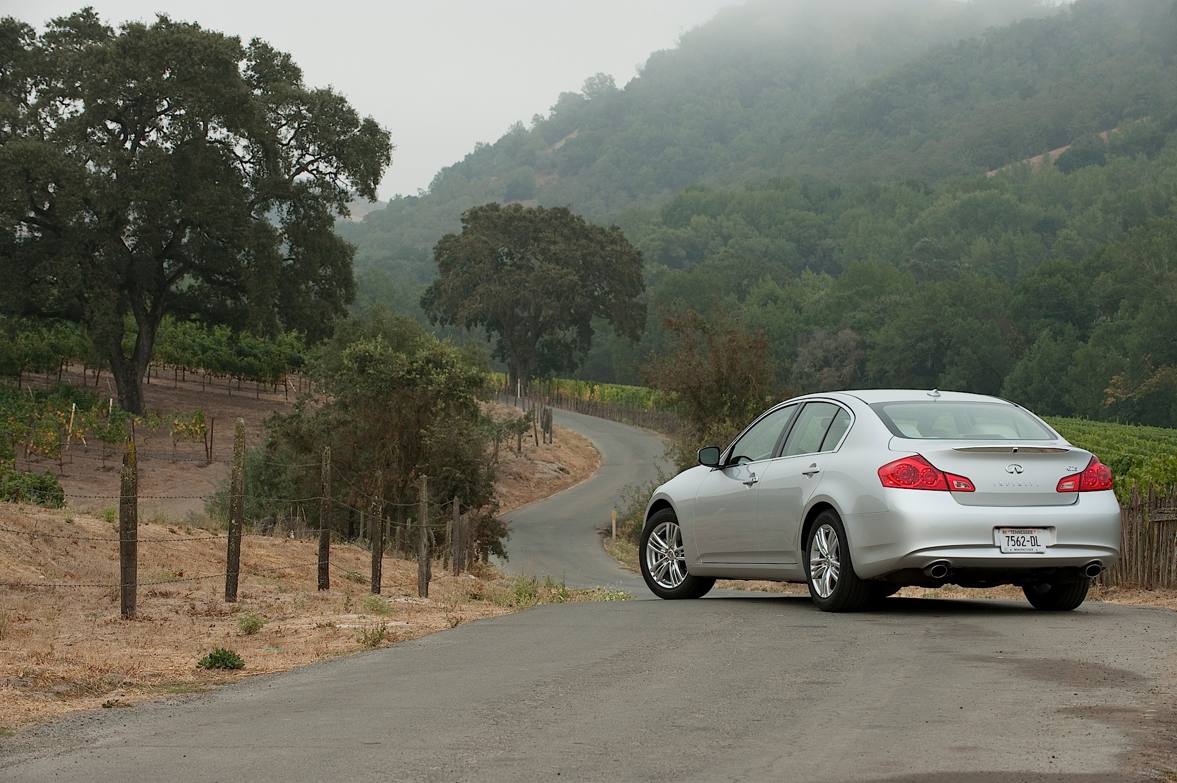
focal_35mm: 110
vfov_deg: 12.4
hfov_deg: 18.6
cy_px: 392
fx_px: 3594
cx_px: 588
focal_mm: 110
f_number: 9
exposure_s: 1/40
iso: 200
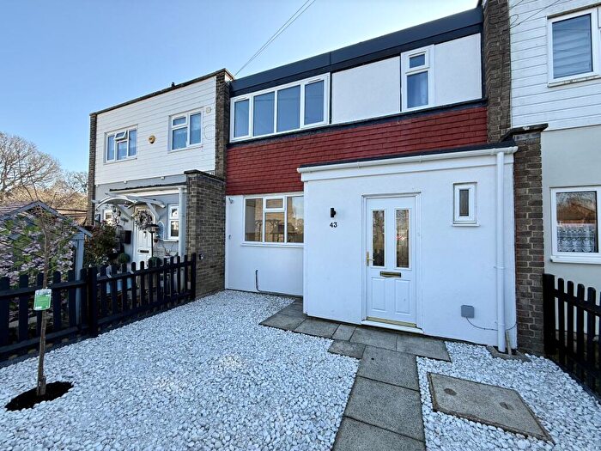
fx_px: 243
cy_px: 226
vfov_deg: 85.7
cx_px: 300
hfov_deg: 102.1
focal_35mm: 14
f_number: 2.2
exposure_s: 1/324
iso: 50
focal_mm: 2.22
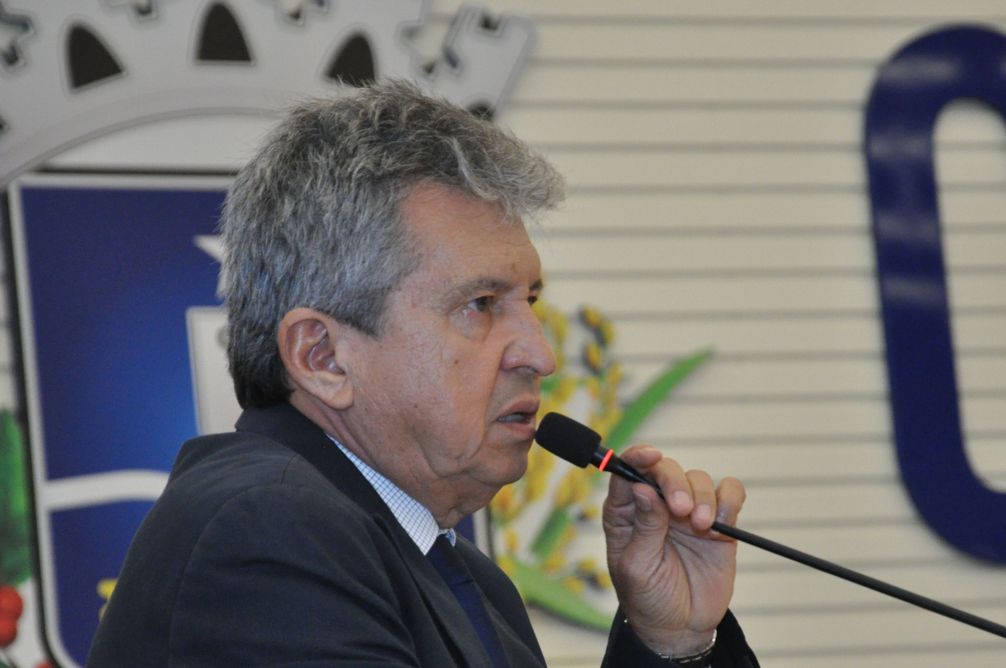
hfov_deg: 9.8
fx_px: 5880
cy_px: 419
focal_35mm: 211
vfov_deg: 6.5
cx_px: 580
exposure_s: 1/80
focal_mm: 105
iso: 1600
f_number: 5.6
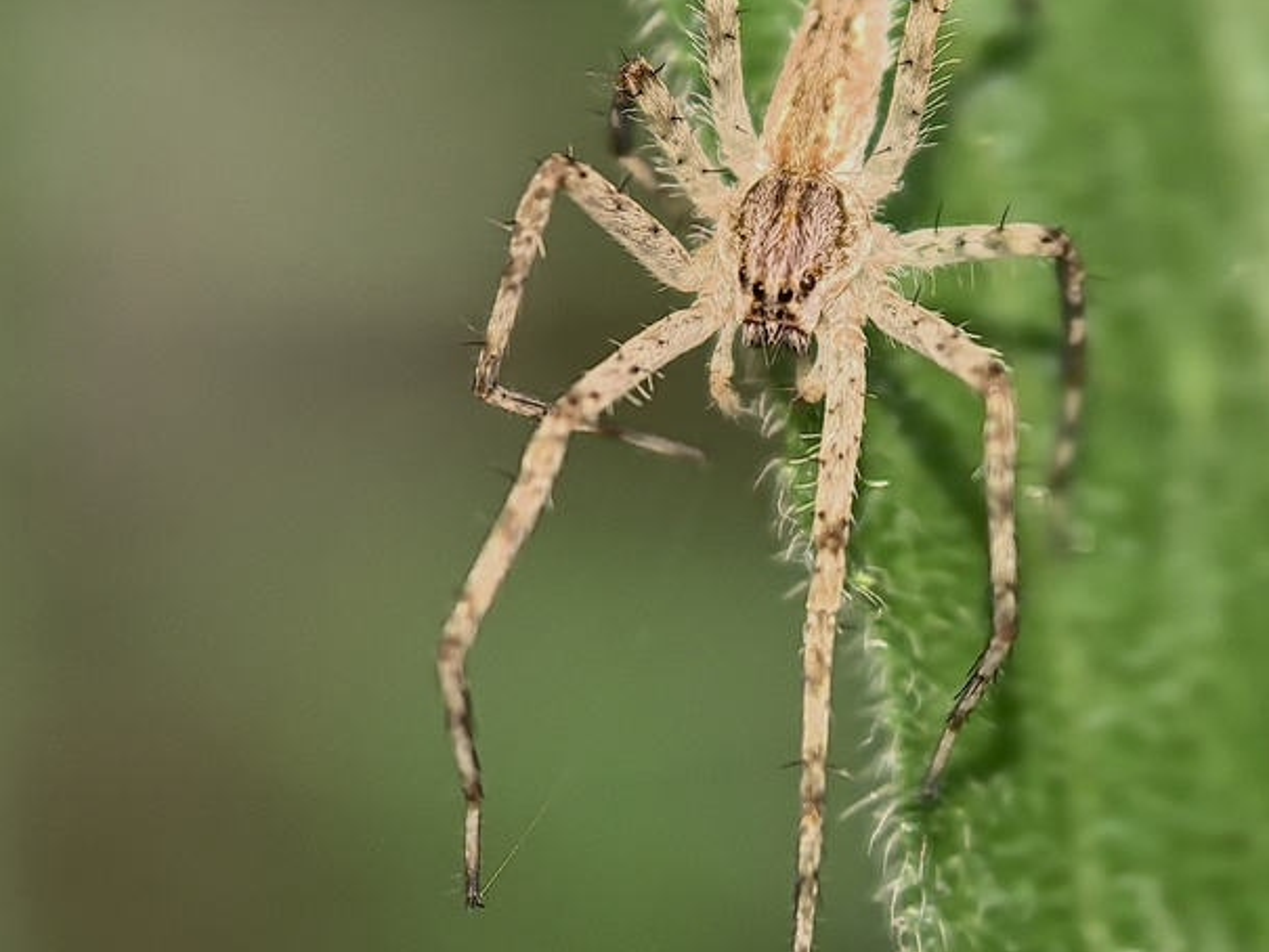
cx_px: 808
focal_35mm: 179
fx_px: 6563
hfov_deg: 11.0
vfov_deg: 8.3
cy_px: 439
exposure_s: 1/100
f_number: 2.1
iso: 400
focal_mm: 15
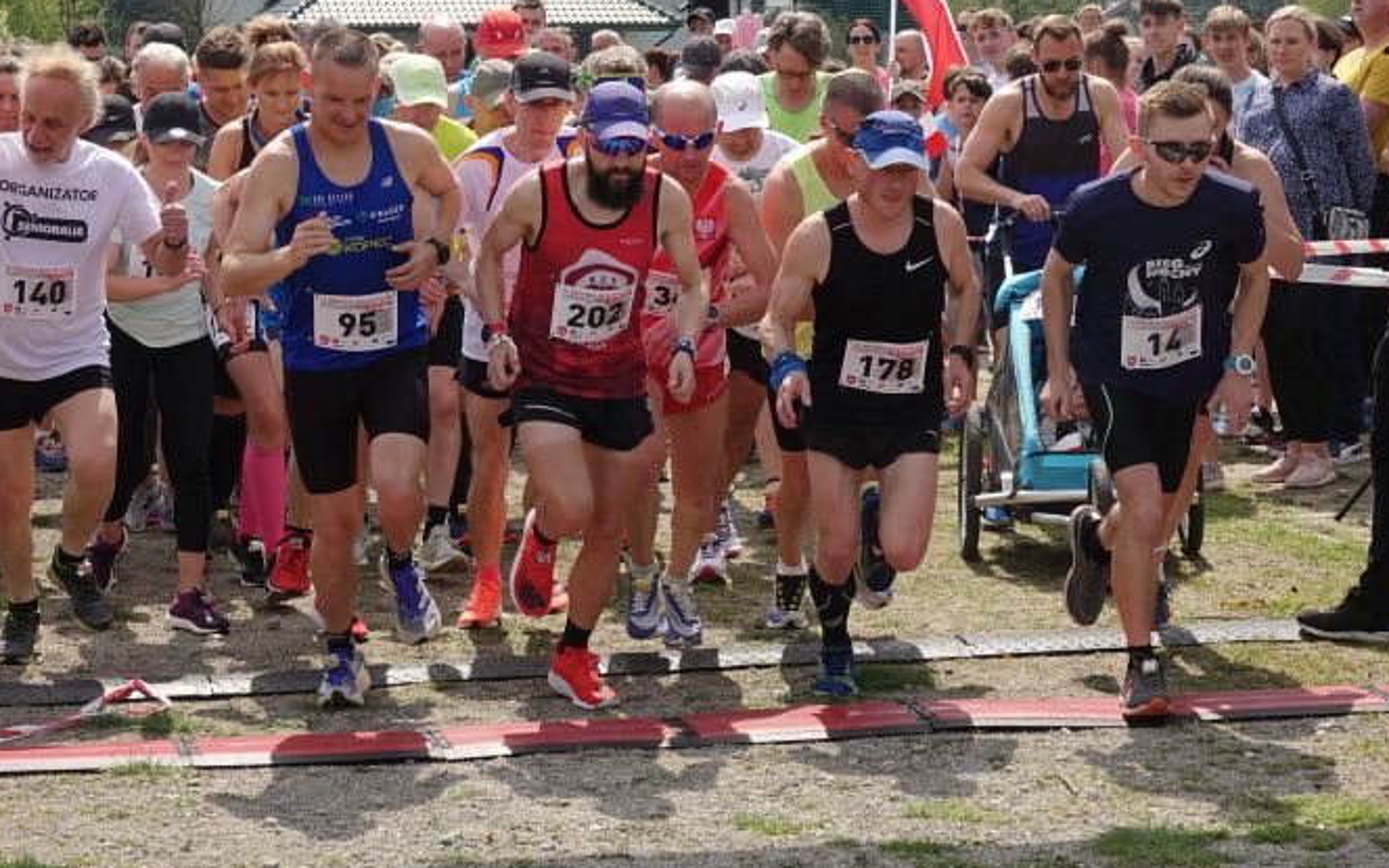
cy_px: 273
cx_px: 682
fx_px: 4164
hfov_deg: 18.9
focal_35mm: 110
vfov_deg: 11.9
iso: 160
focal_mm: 25.61
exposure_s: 1/1000
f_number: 4.5
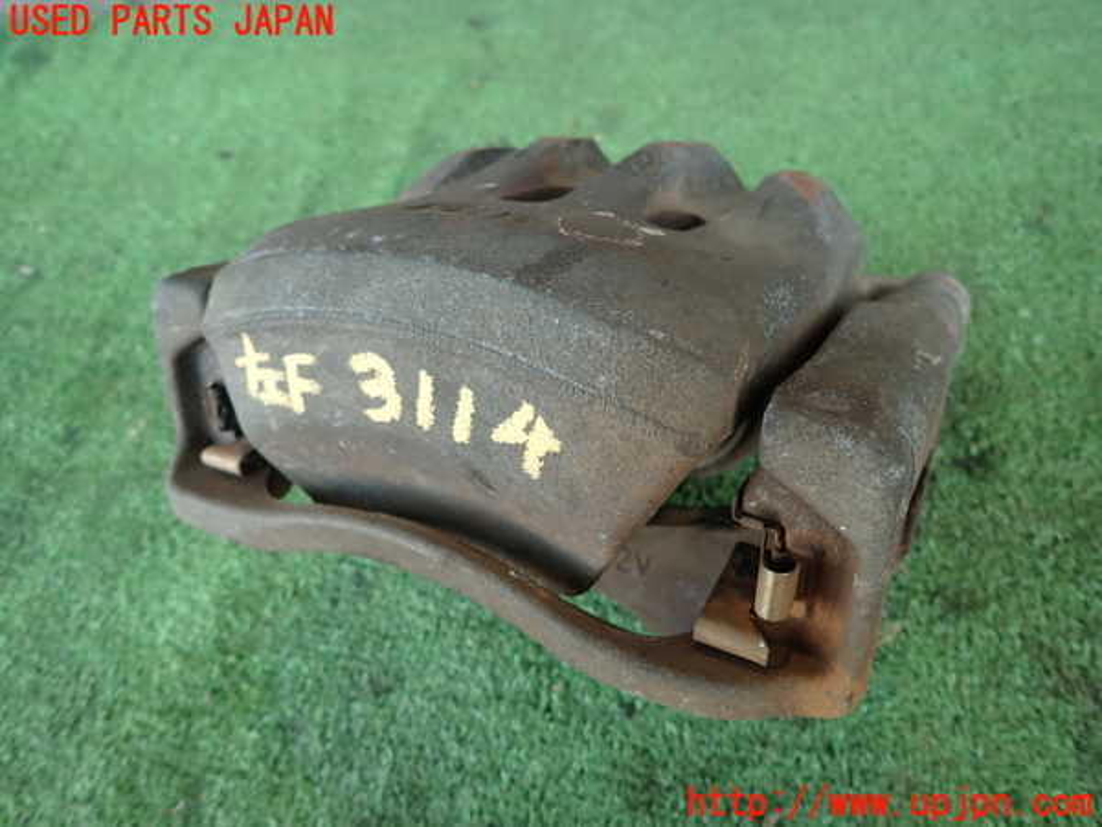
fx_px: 796
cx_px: 551
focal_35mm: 25
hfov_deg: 69.4
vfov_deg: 54.9
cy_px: 414
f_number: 2
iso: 125
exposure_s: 1/60
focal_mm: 4.5
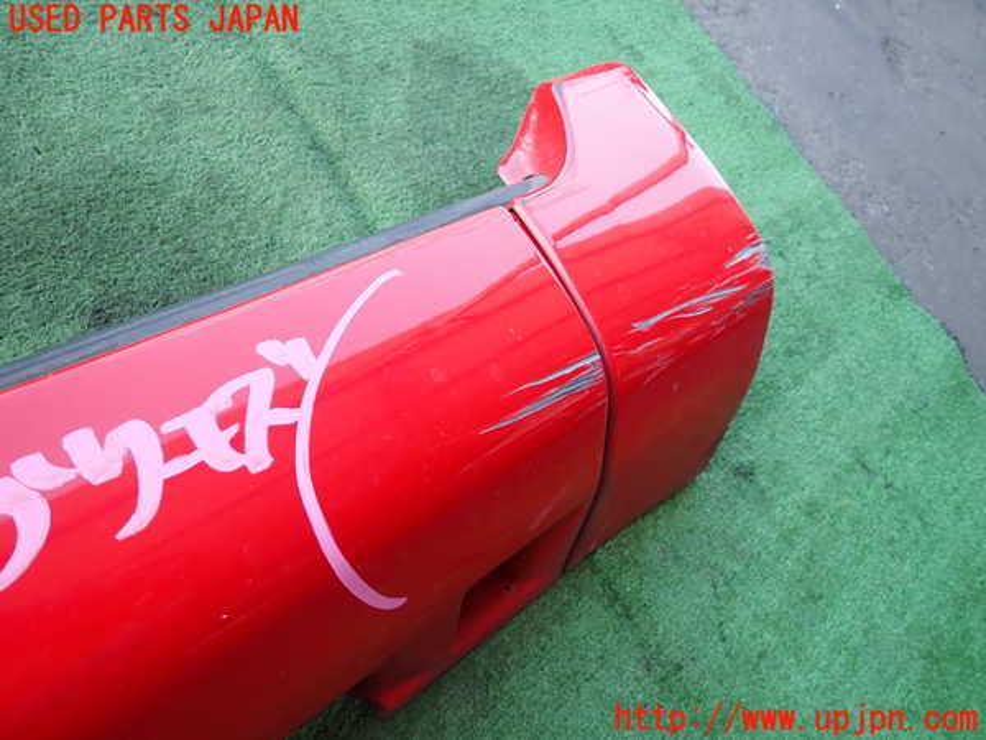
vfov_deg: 54.9
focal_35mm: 25
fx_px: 712
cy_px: 370
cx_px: 493
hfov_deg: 69.4
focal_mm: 4.5
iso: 100
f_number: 2
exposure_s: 1/125
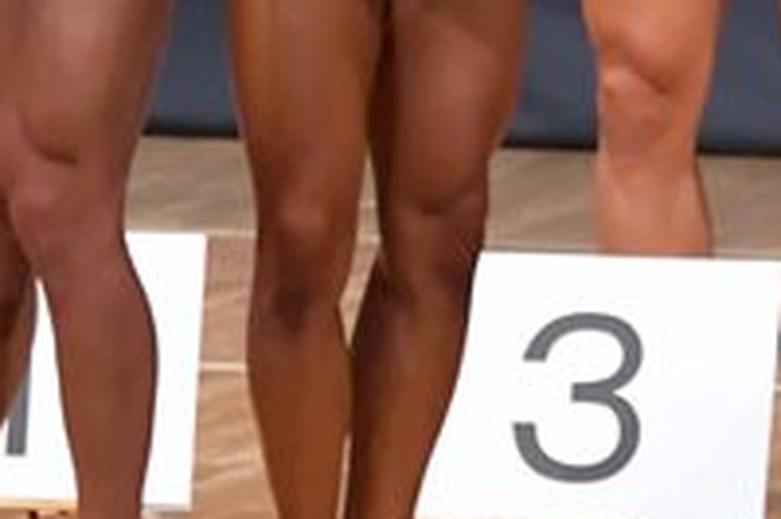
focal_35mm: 987
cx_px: 92
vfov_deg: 1.4
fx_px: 21394
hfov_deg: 2.1
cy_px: -12
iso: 8000
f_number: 5.6
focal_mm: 170
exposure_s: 1/400
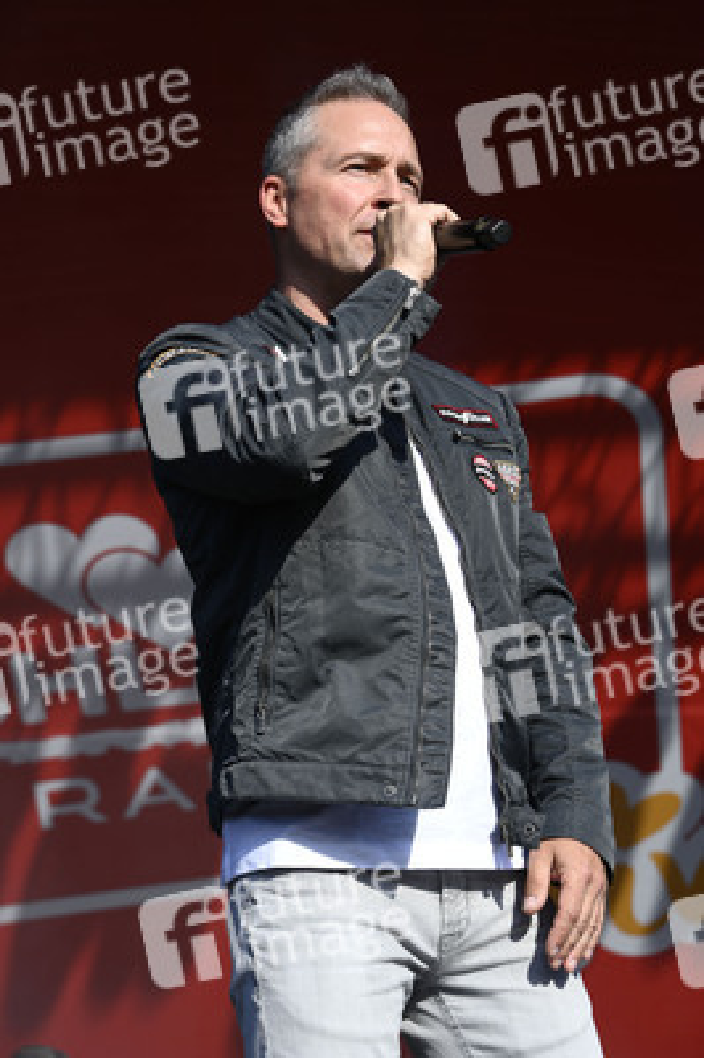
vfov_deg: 23.9
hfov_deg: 16.0
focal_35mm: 85
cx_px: 352
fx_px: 2497
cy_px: 529
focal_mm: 85
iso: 400
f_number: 6.3
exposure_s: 1/200
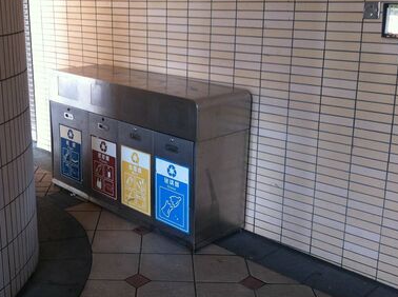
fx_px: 574
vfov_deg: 29.0
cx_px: 158
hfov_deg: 38.1
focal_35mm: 50
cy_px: 130
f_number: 2.8
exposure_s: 1/17
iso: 100
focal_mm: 3.85
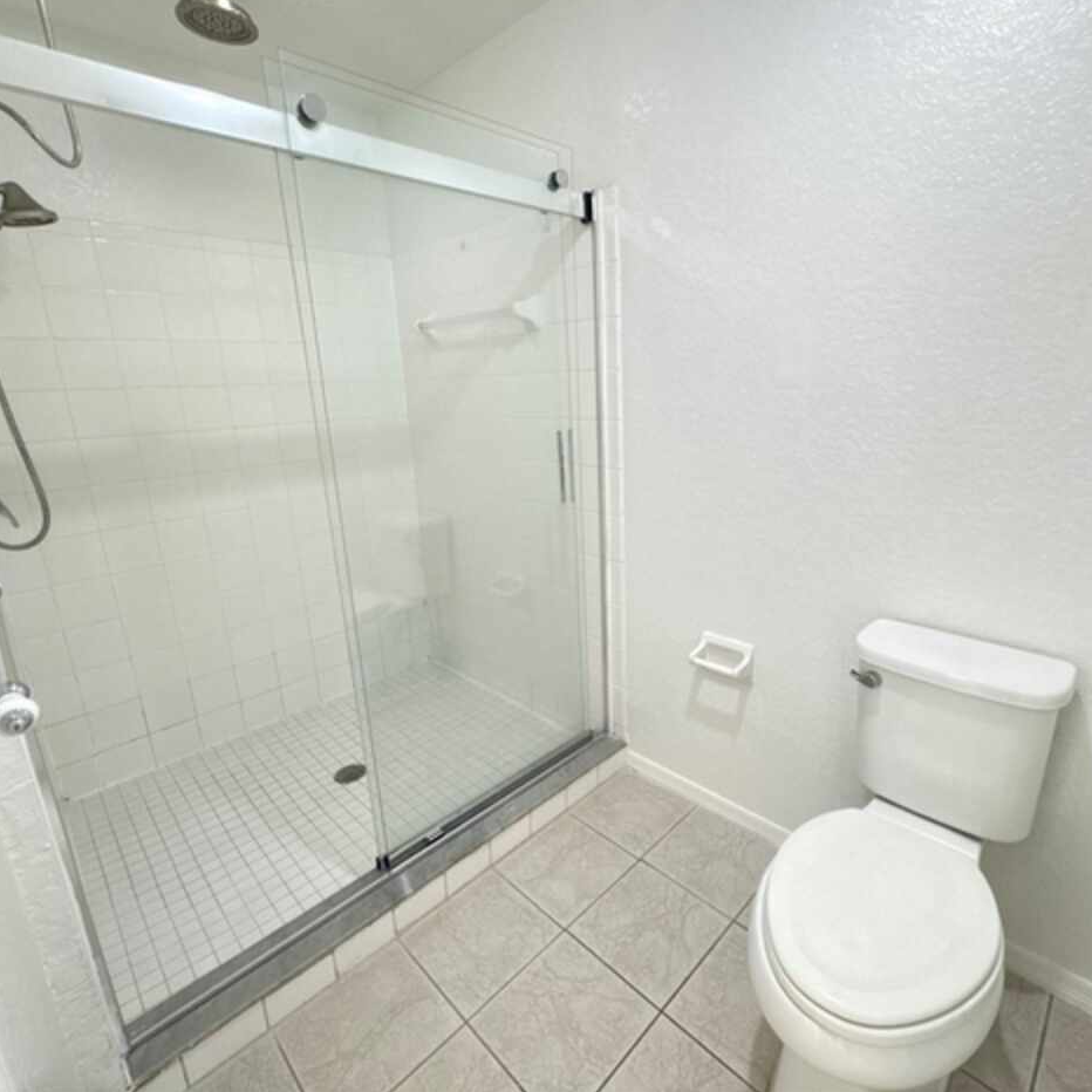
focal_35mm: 17
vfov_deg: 84.0
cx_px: 578
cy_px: 533
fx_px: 607
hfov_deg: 83.9
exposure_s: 1/60
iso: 1000
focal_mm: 2.22
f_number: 2.2
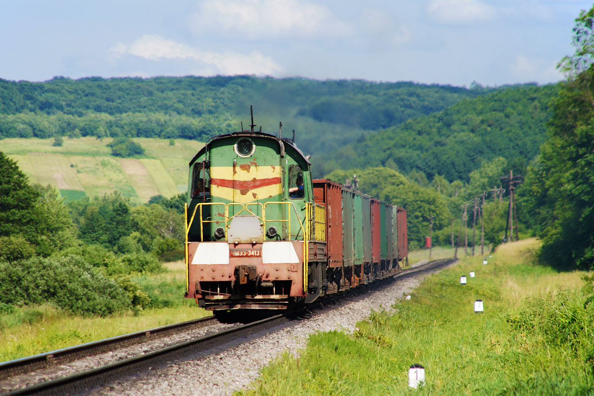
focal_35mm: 300
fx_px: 4951
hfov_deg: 6.9
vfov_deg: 4.6
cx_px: 297
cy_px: 198
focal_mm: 200
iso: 100
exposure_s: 1/320
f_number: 6.3
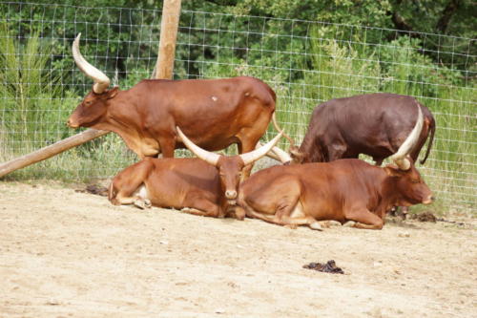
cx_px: 238
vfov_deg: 5.7
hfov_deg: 8.6
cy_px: 159
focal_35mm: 240
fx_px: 3179
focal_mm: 160
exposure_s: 1/400
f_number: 2.8
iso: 100
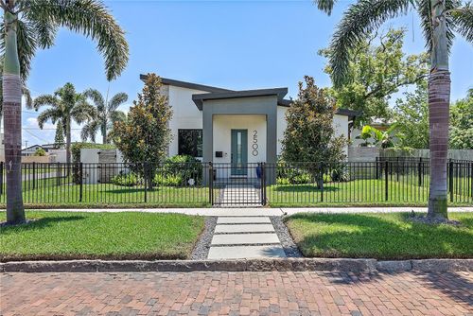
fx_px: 316
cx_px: 236
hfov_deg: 73.7
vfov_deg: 53.2
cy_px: 158
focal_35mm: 24
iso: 1600
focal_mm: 24
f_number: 9
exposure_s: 1/1250
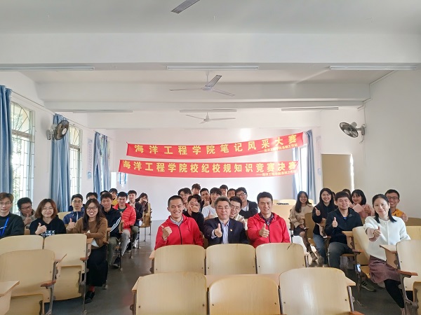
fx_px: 389
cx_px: 210
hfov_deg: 56.8
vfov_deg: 44.2
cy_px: 158
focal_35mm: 32
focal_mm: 4.5
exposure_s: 1/25
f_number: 2
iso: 194
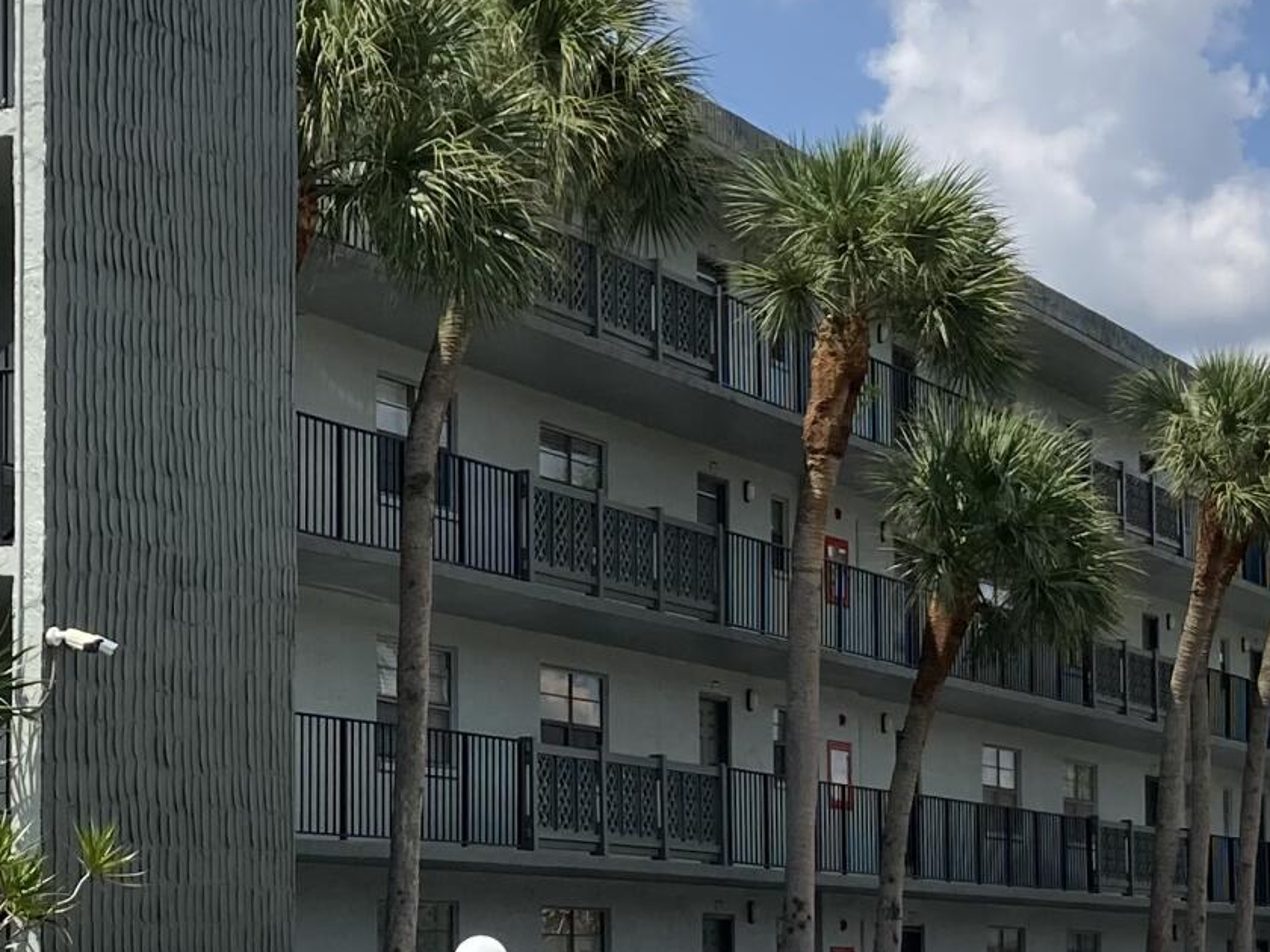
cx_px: 262
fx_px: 3669
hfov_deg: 19.4
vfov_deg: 14.7
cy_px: 688
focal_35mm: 100
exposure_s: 1/1675
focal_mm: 3.99
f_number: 1.8
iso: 20
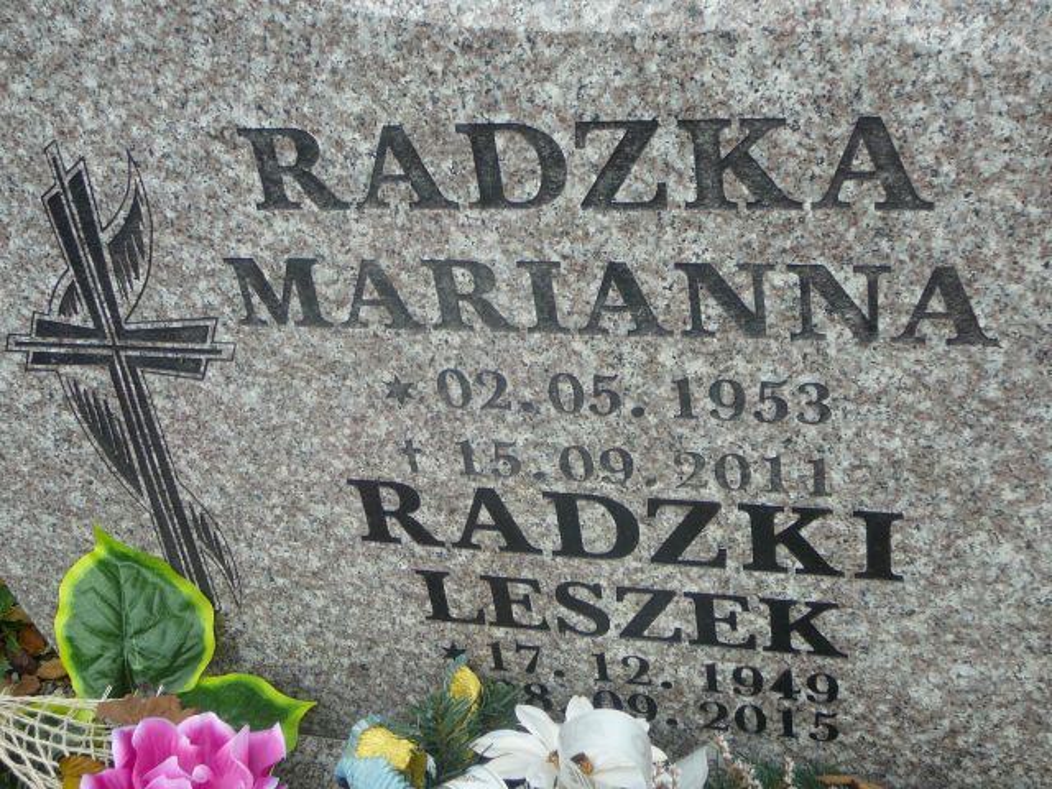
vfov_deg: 29.7
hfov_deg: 38.9
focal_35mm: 49
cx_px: 526
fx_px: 1489
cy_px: 394
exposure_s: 1/60
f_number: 3.4
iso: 100
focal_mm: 7.3
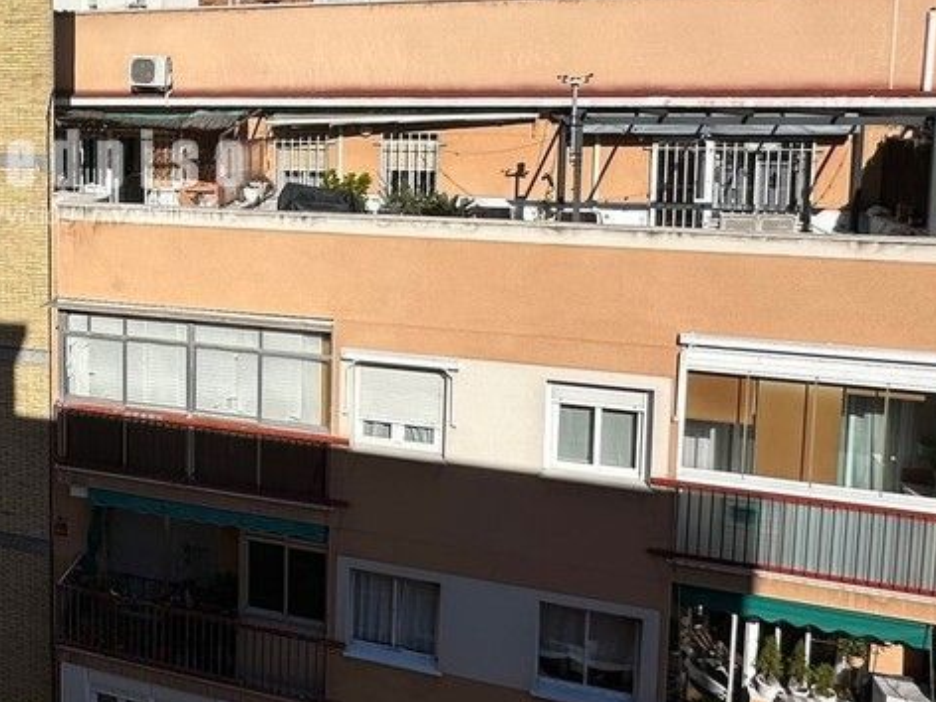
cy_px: 180
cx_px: 44
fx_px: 1028
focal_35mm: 38
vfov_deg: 36.9
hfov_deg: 43.4
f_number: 2.2
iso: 50
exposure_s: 1/4831
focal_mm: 2.22
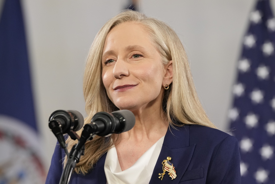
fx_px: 2292
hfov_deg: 6.9
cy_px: 92
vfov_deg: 4.6
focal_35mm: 300
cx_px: 138
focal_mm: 200
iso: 1600
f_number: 4
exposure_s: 1/250
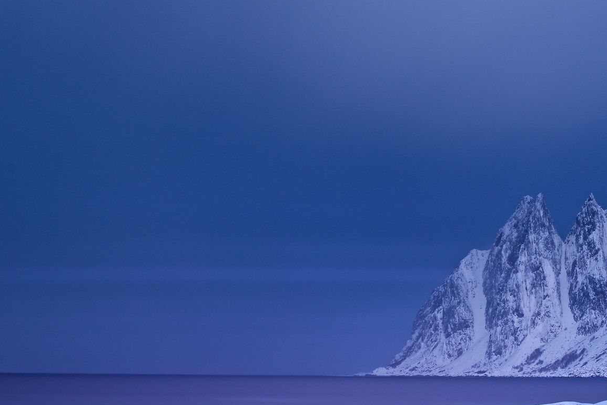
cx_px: 446
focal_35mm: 104
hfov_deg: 19.5
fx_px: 1754
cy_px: 250
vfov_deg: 13.2
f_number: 9
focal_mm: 50
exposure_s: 294
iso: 200
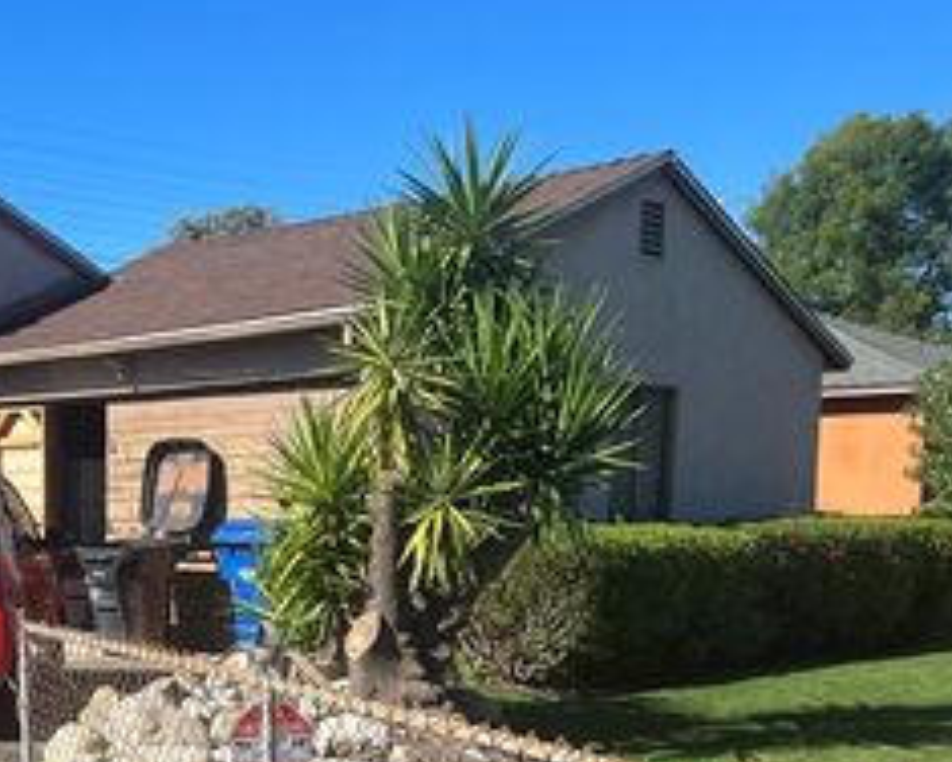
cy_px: 610
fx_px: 1521
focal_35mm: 54
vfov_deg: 27.5
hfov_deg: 33.2
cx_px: 117
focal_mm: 5.7
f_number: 1.5
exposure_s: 1/2915
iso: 50
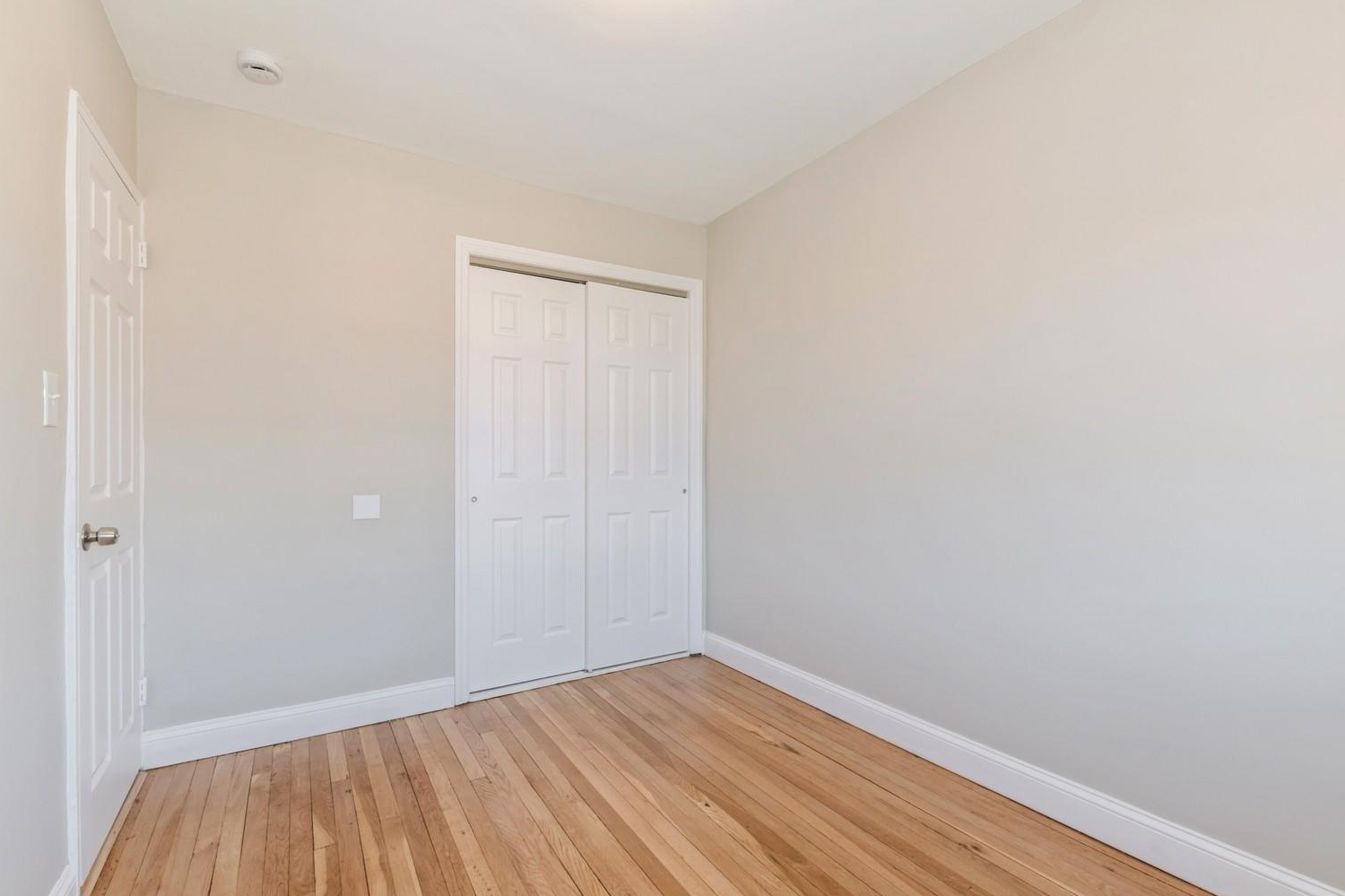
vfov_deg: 73.7
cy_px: 459
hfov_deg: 96.7
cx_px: 701
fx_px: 598
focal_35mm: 16
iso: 640
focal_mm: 15
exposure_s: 1/13
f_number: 14
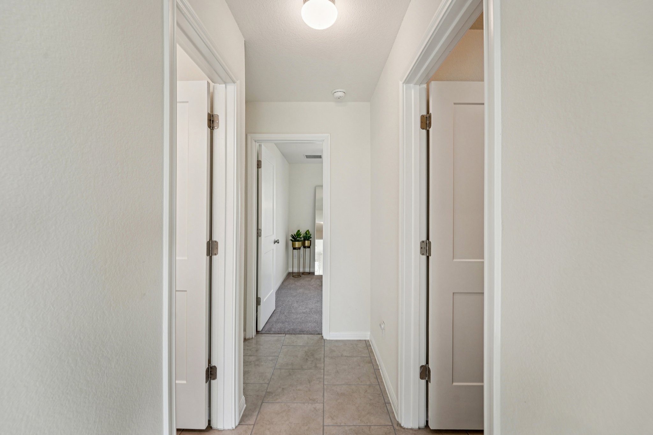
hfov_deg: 104.3
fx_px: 254
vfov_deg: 81.2
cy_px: 218
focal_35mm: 14
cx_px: 326
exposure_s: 1/40
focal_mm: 14
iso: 400
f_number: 8
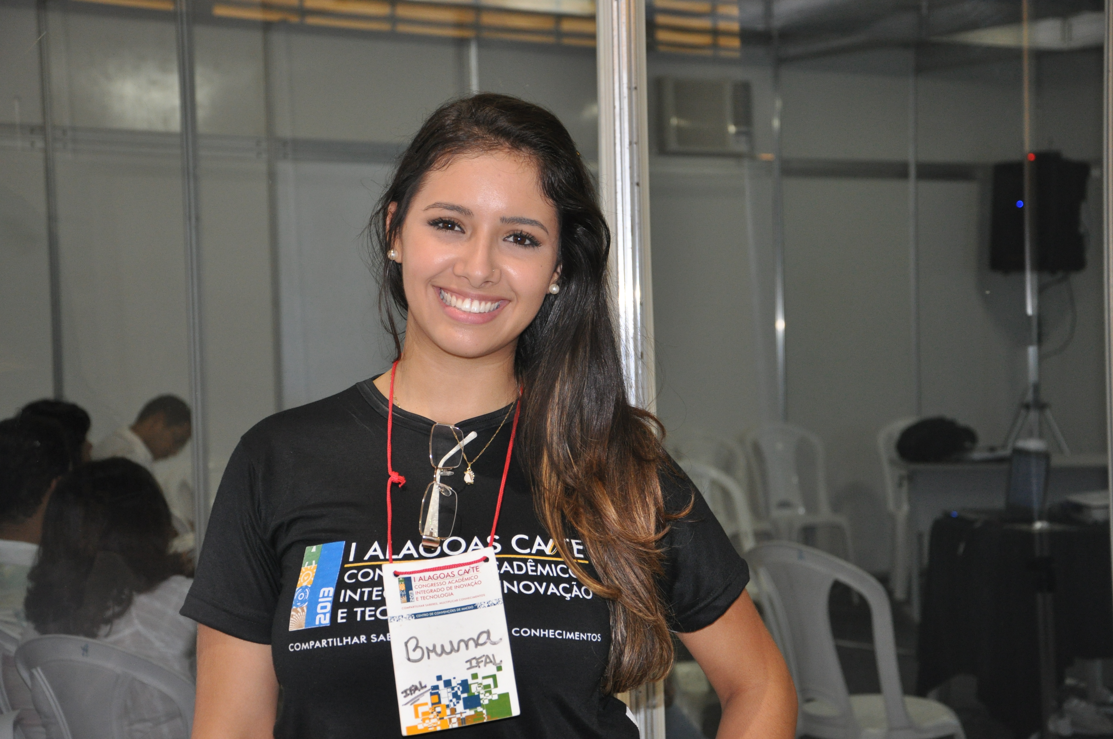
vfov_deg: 18.9
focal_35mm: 72
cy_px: 370
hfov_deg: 28.1
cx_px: 556
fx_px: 2223
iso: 800
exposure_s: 1/60
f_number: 4.8
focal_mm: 48
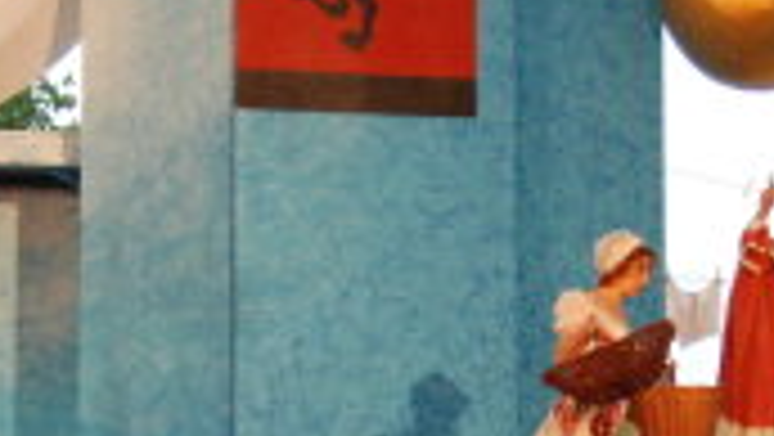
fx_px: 3840
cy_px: 602
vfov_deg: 6.4
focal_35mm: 187
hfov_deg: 11.5
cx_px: 511
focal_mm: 38
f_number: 5.6
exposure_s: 1/100
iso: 1250
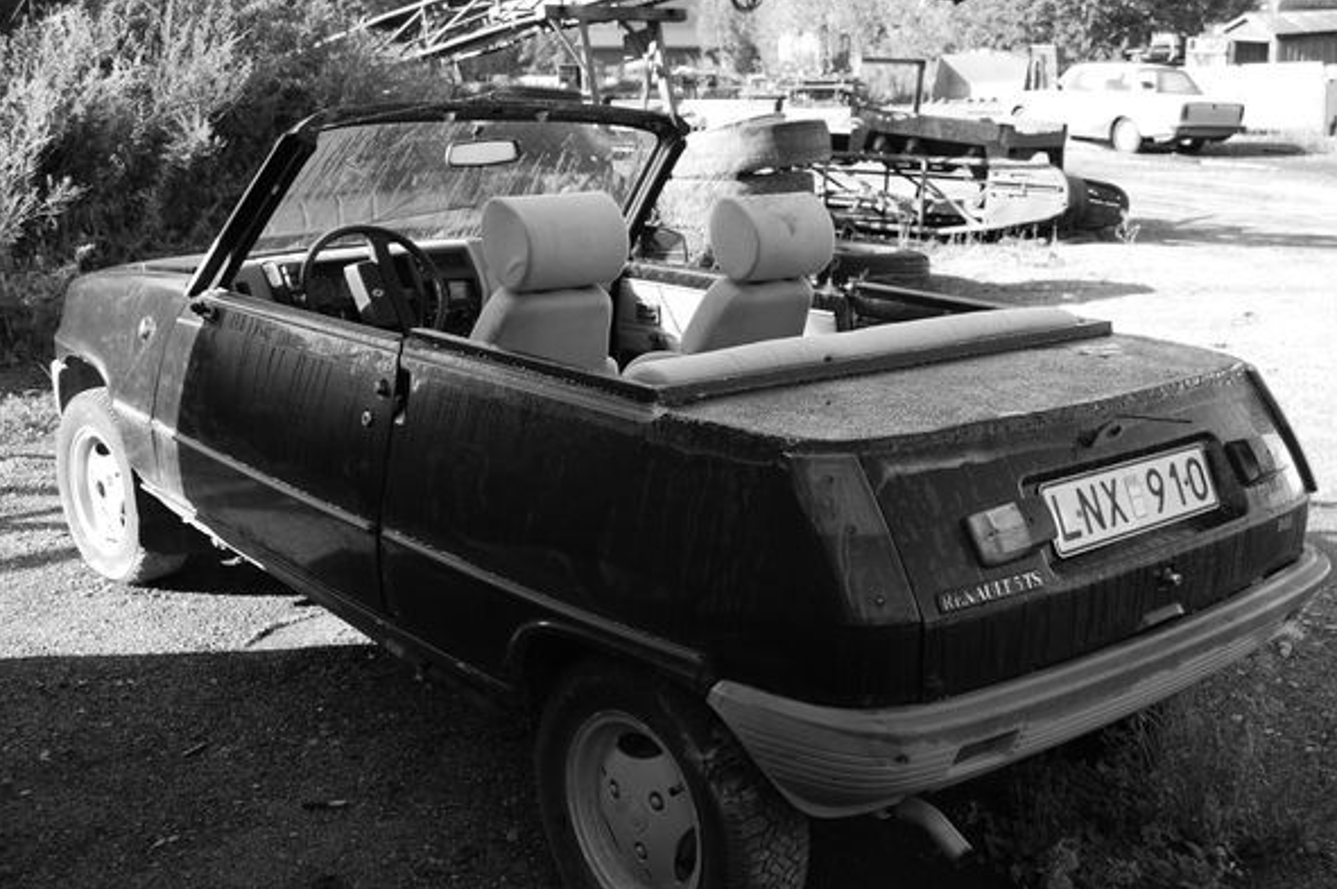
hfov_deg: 49.6
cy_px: 452
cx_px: 688
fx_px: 1447
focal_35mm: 39
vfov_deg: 34.2
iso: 400
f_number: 5.6
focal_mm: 24
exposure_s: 1/200
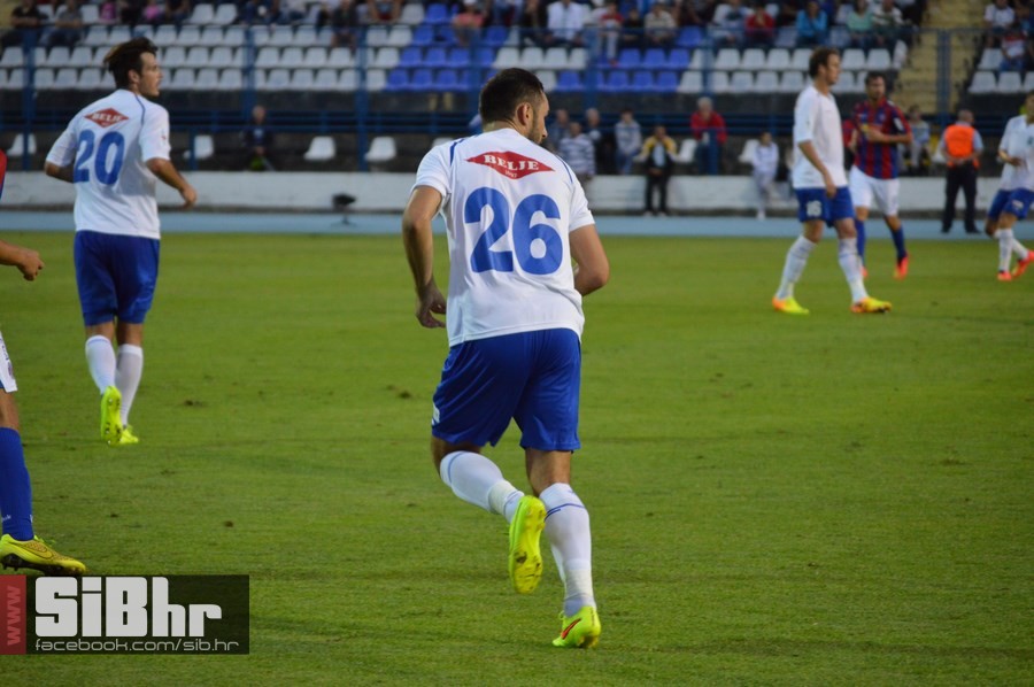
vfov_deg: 7.3
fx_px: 5379
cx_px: 517
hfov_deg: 11.0
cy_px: 344
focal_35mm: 188
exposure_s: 1/320
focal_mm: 125
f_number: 4.8
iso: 1600
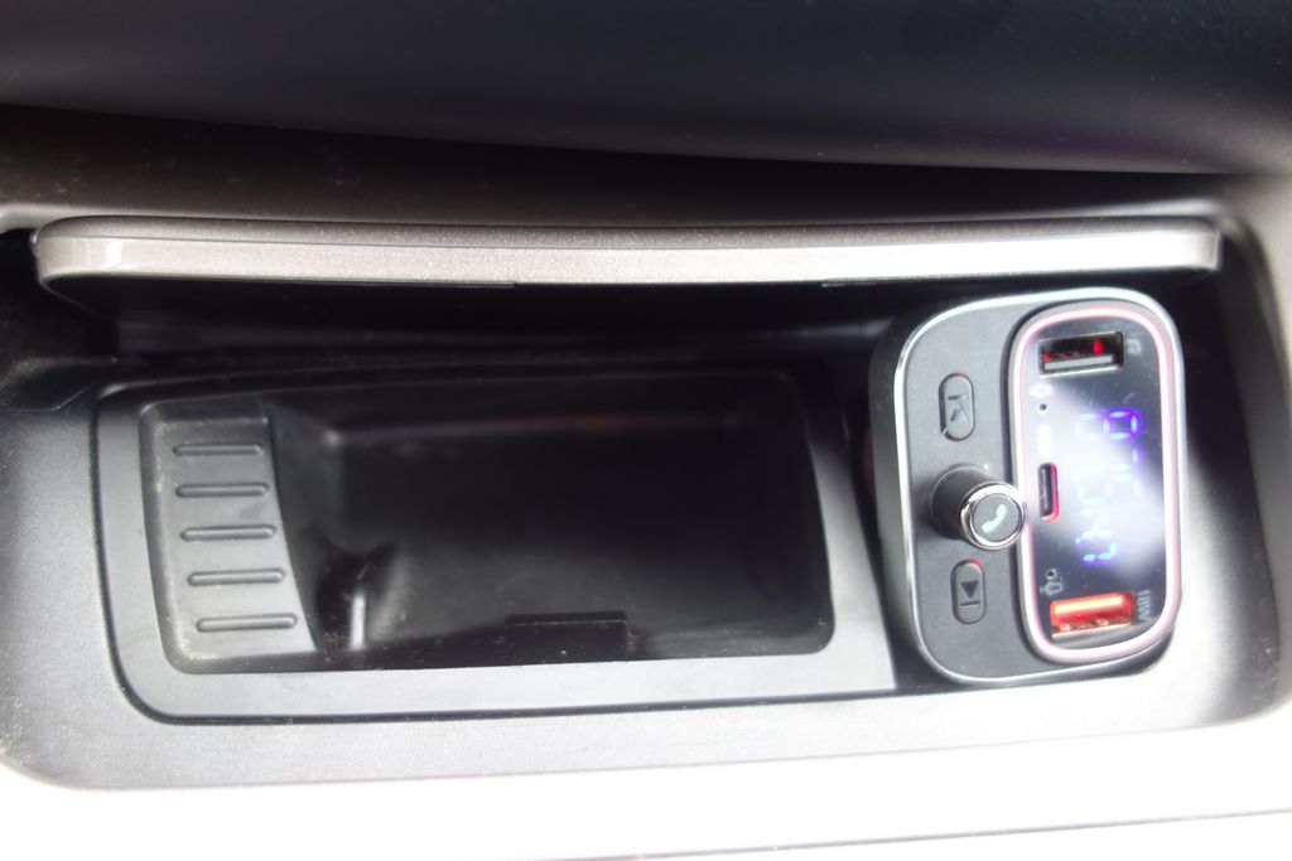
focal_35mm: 28
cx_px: 646
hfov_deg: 65.5
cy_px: 430
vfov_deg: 46.4
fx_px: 1005
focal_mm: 10.4
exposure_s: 1/40
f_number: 1.8
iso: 125
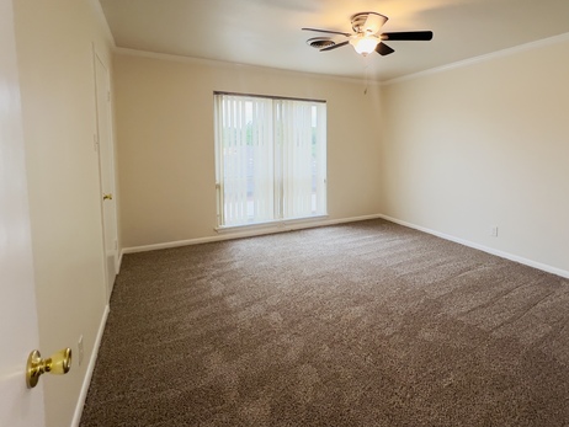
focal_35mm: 18
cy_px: 170
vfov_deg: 70.9
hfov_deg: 86.9
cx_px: 335
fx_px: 296
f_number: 1.8
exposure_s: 1/120
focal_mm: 1.57
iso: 125
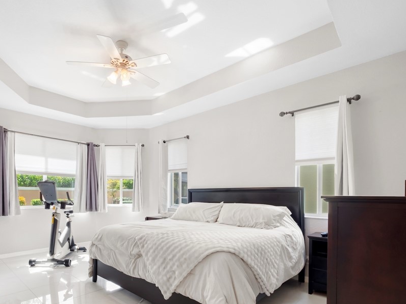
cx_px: 163
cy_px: 193
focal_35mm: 18
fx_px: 211
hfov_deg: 86.7
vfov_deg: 70.3
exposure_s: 1/6
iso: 200
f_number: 7.1
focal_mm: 7
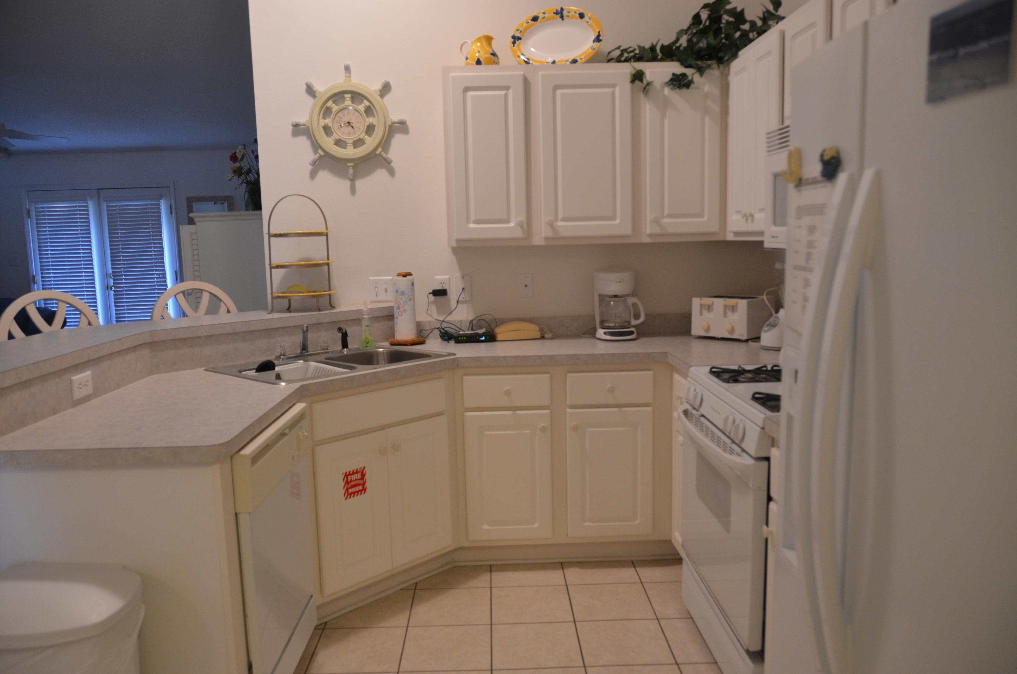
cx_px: 508
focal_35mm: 27
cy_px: 337
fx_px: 761
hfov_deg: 67.5
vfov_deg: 47.7
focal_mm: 18
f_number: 3.5
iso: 800
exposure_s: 1/40
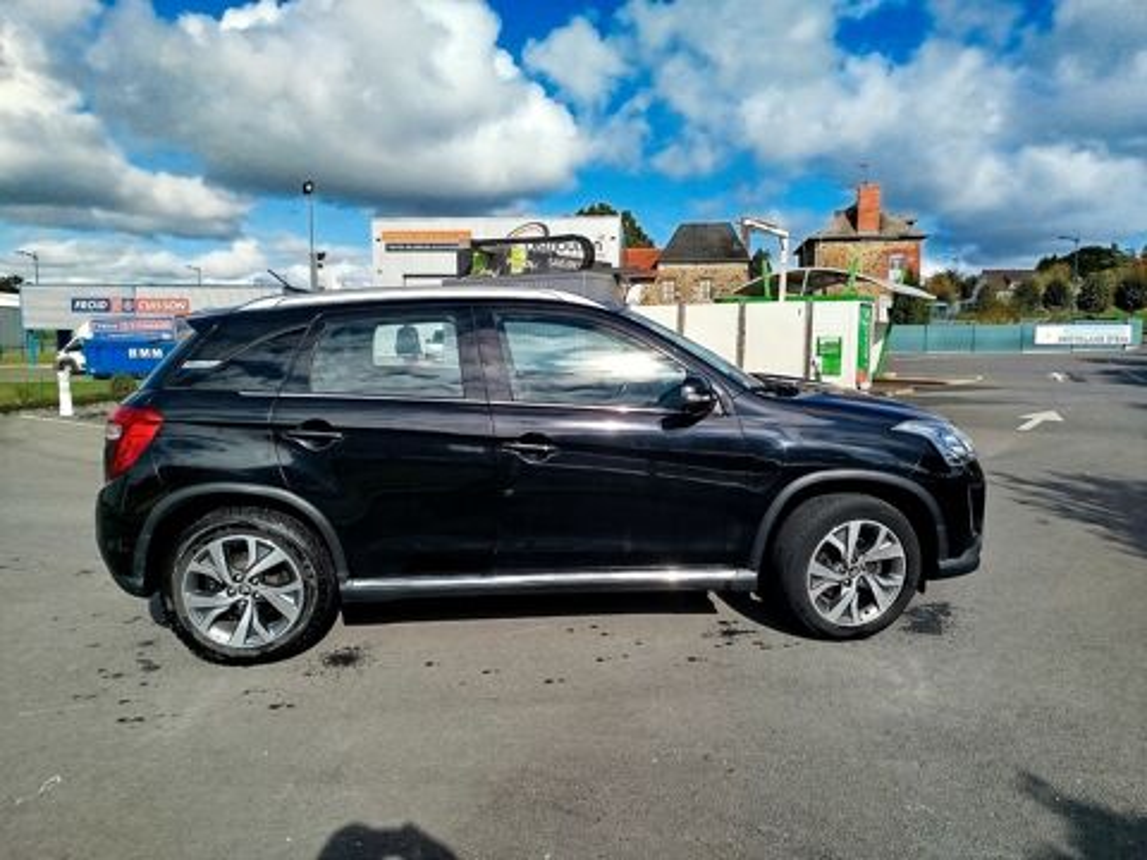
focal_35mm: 24
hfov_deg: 71.6
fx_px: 795
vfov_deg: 56.8
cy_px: 430
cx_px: 574
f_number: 1.7
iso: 50
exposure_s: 1/1408
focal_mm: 5.31
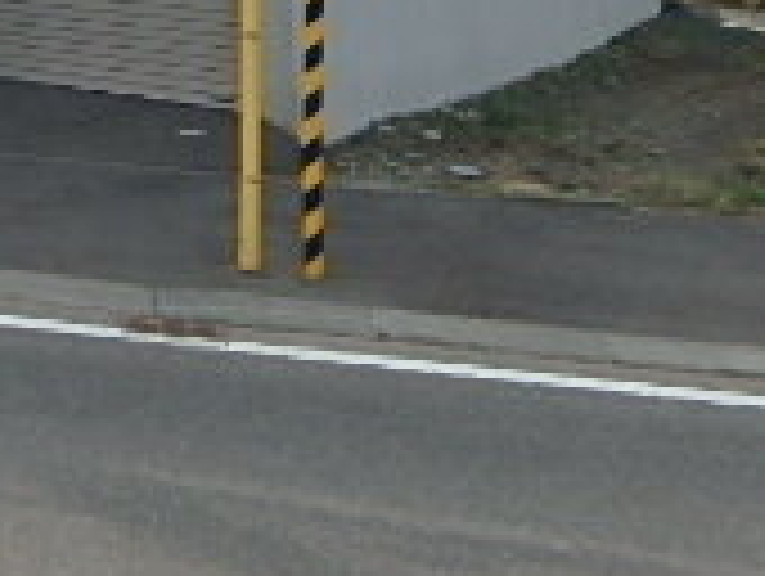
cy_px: -486
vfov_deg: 15.7
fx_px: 1748
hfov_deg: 20.2
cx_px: -468
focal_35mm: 79
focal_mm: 3.7
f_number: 6
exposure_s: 1/400
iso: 125
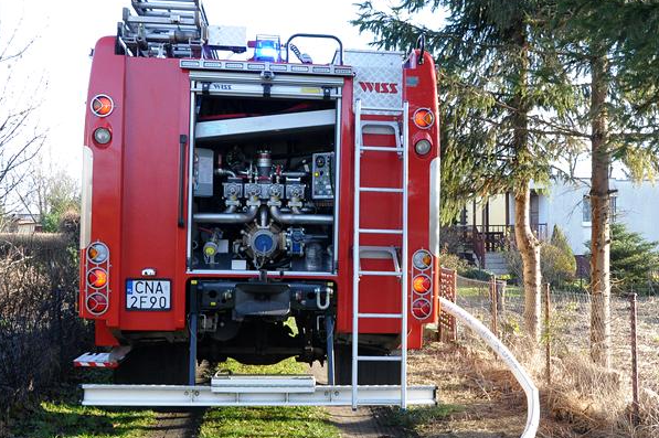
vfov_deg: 28.5
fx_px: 860
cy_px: 261
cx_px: 370
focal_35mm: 47
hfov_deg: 41.9
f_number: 8
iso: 1000
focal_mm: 22
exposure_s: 1/250
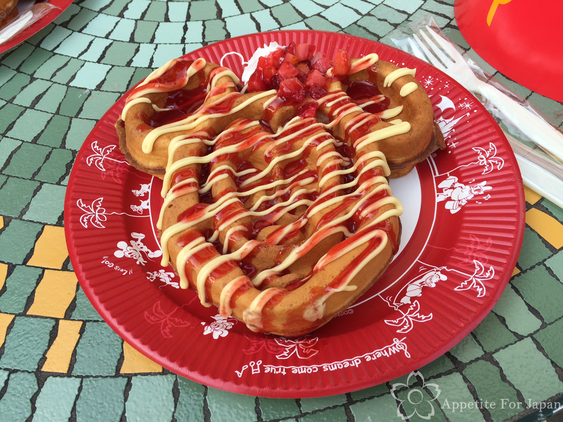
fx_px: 472
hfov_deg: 61.7
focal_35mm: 29
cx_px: 282
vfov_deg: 48.2
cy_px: 211
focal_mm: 4.15
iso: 32
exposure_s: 1/488
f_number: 2.2
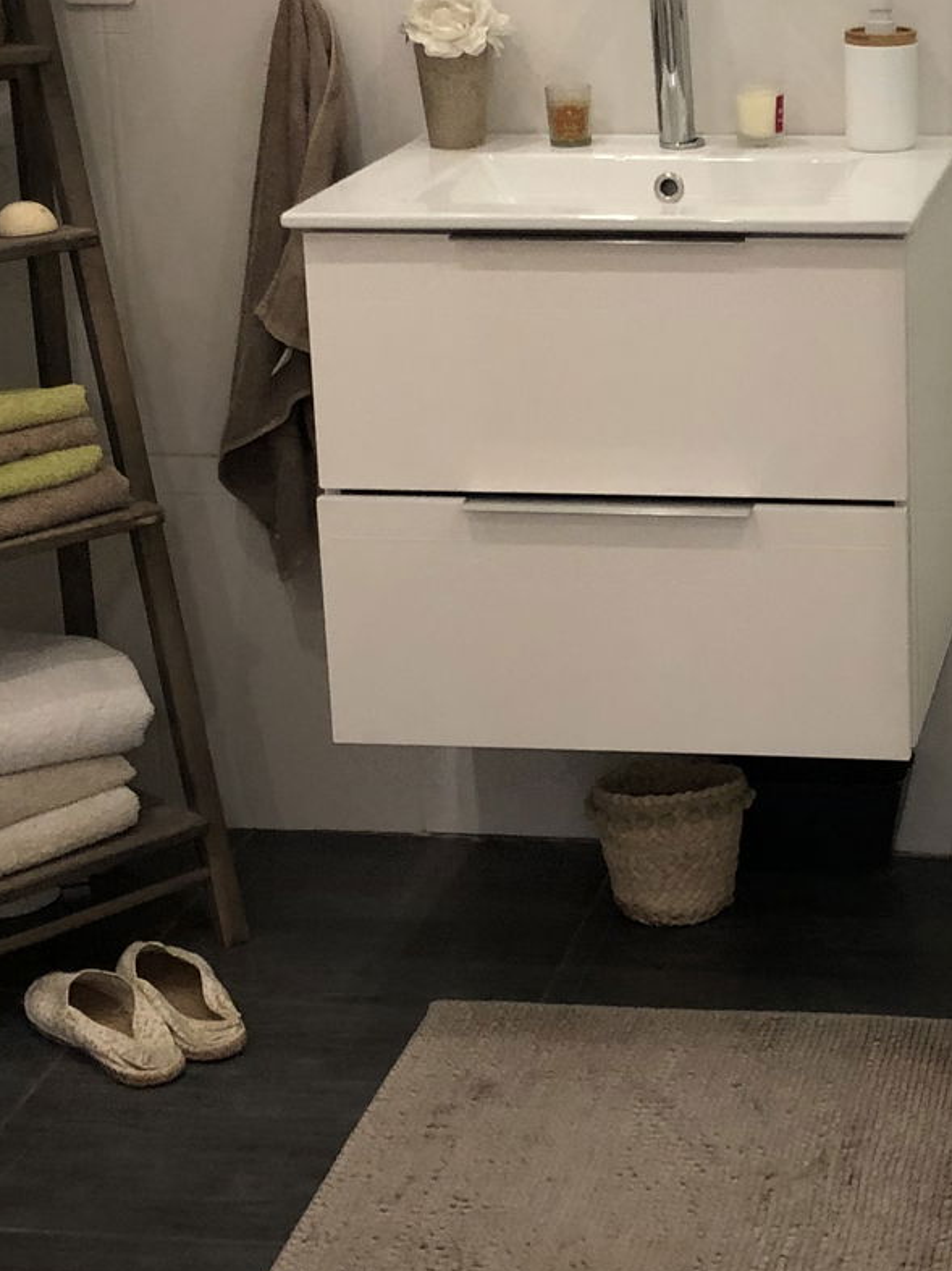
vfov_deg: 25.5
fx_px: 2788
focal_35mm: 76
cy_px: 428
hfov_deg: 19.0
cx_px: 866
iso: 40
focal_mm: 4
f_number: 1.8
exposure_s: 1/15
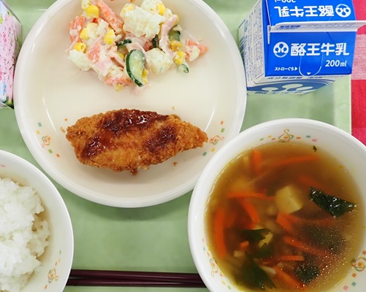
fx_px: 422
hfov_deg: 46.5
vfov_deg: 38.2
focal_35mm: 39
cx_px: 142
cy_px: 153
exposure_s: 1/125
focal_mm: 4.5
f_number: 2
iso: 100
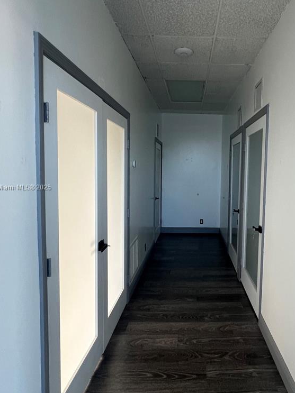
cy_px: 188
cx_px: 192
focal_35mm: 21
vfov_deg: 79.0
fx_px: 239
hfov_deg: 62.1
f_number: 1.8
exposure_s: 1/99
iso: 250
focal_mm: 1.57
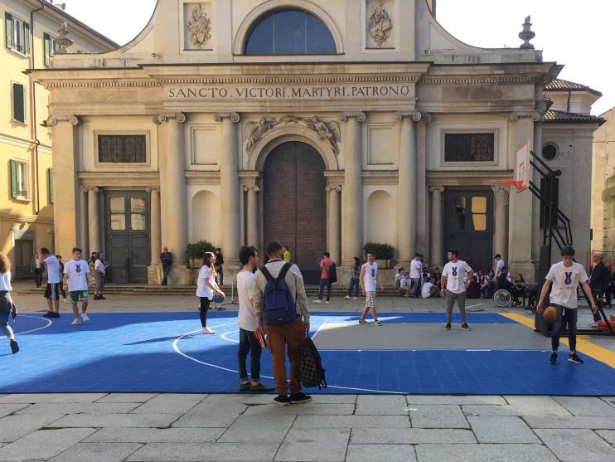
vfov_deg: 35.7
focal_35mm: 40
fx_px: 711
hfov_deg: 46.1
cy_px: 304
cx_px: 404
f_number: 2.2
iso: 32
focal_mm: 4.15
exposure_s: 1/482
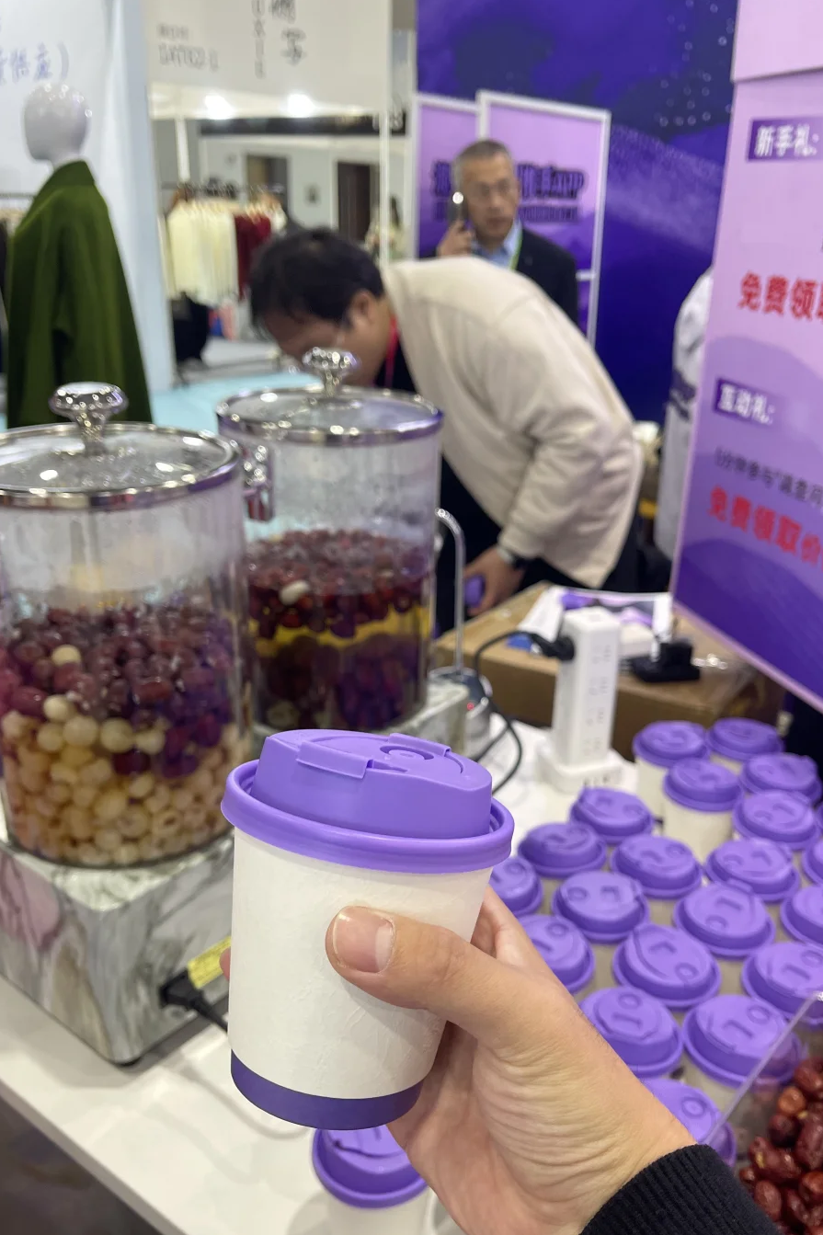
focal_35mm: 29
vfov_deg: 63.6
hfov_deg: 44.9
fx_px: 995
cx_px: 449
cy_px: 659
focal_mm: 5.1
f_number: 1.6
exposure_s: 1/100
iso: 125
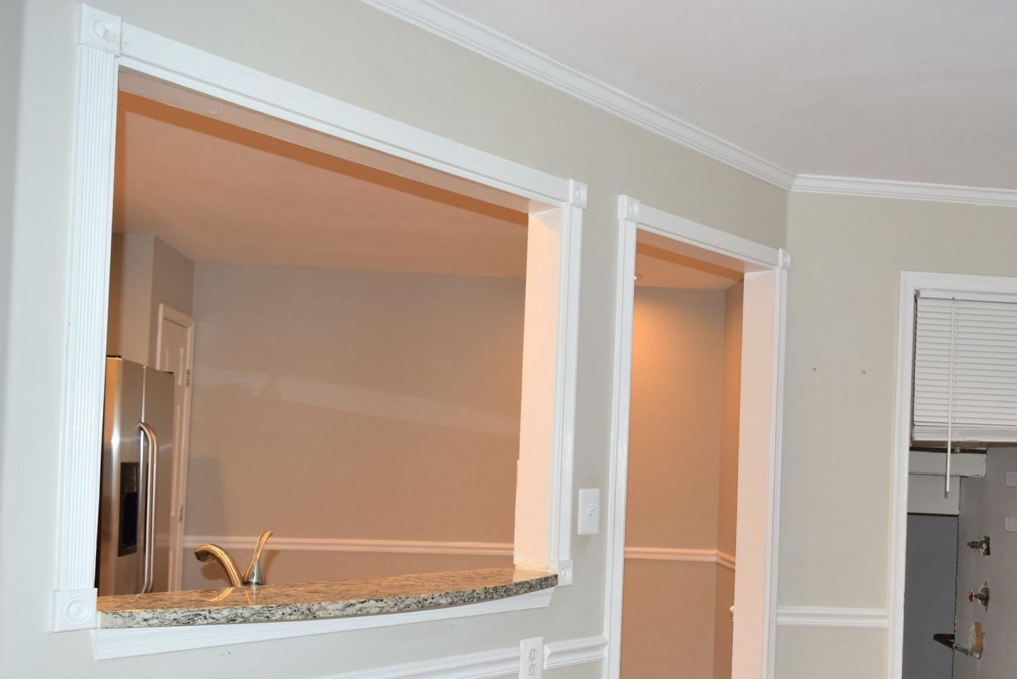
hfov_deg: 51.5
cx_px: 614
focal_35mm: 37
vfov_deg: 35.6
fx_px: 1045
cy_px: 454
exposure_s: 1/100
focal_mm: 18
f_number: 5
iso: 800
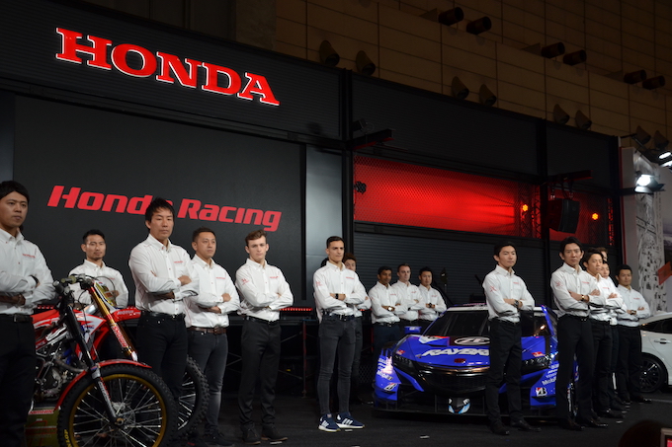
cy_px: 224
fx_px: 756
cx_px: 336
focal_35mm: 40
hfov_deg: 47.9
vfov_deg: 33.0
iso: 400
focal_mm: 27
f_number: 5.6
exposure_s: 1/125
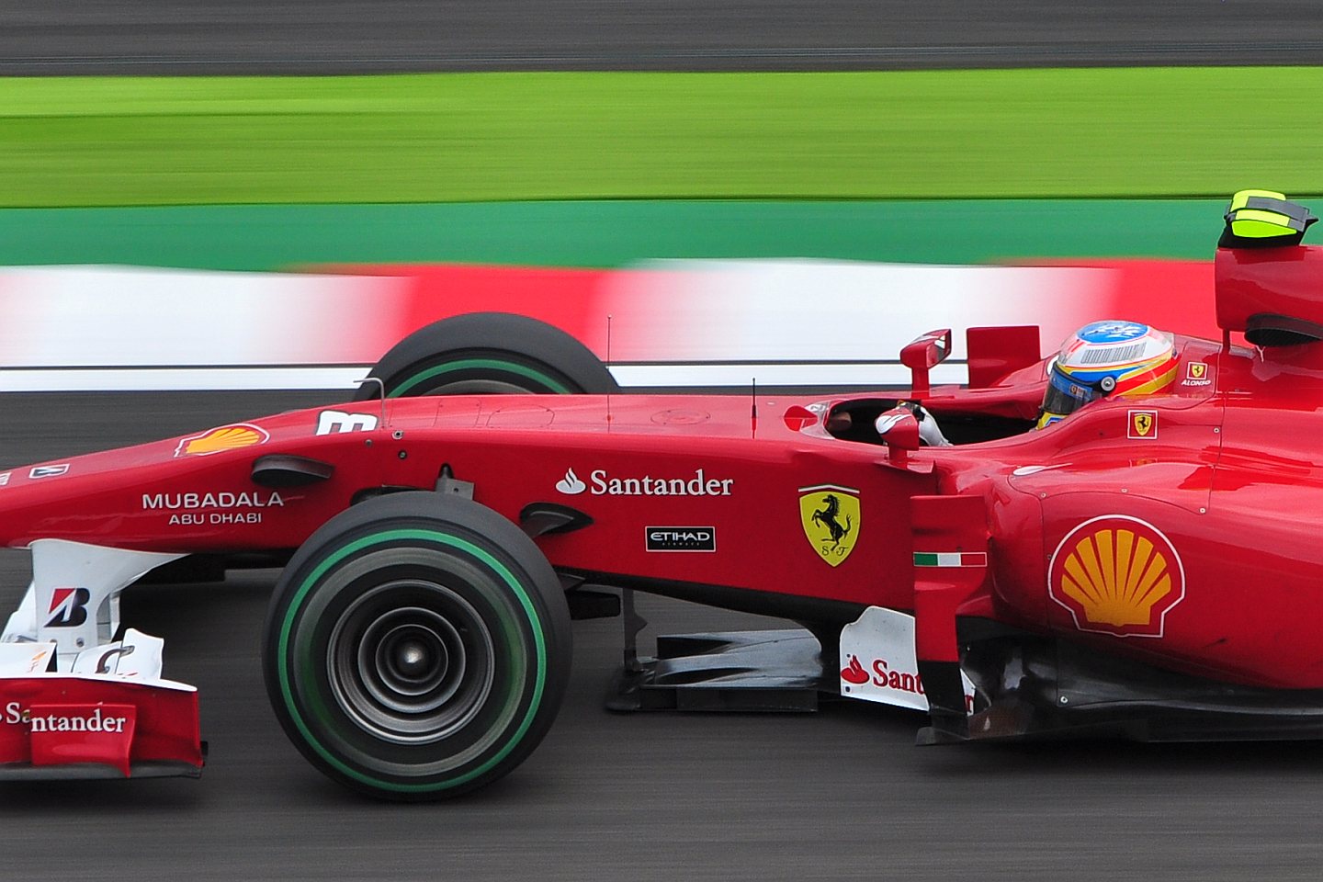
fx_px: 9922
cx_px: 662
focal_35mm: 270
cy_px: 441
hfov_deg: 7.6
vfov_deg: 5.1
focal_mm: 180
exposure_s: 1/160
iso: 200
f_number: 8
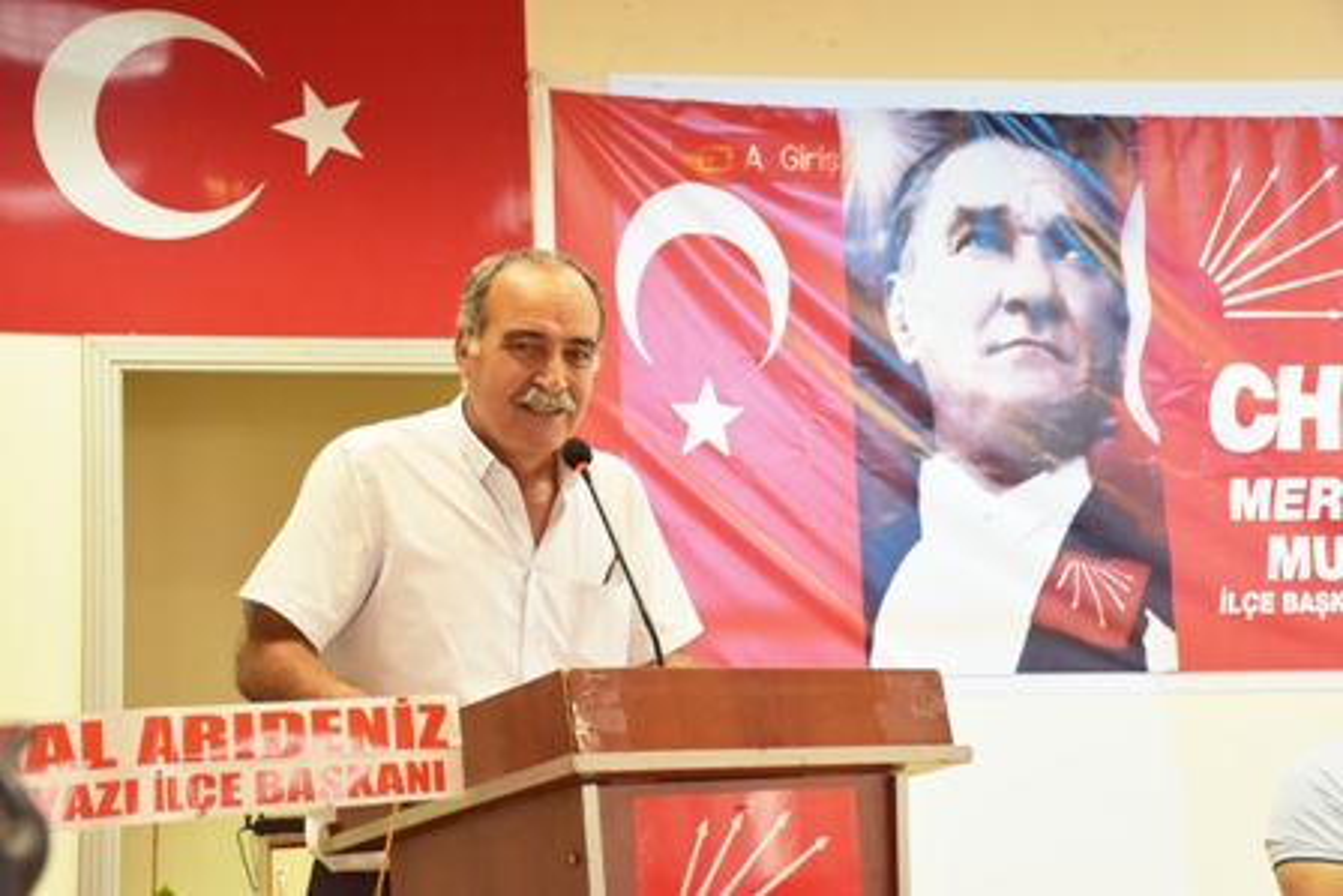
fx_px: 2239
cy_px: 448
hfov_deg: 33.4
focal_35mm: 60
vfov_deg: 22.6
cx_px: 672
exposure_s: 1/60
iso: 800
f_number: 4.5
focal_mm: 40
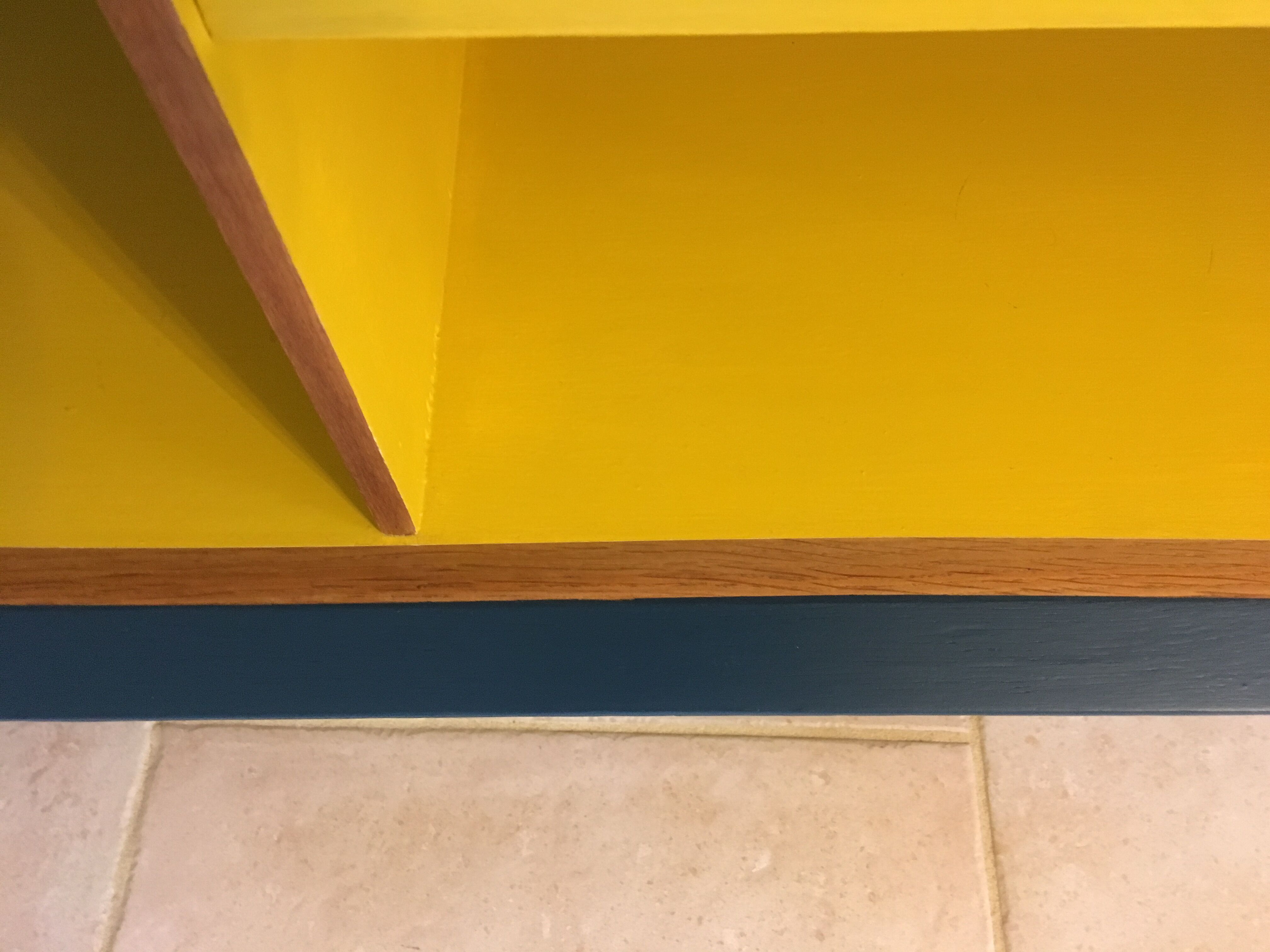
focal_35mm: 29
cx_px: 635
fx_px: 1064
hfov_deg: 61.7
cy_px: 476
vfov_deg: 48.2
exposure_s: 1/17
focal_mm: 4.15
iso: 400
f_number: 2.2
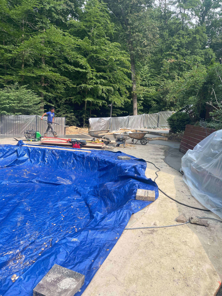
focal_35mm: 26
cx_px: 111
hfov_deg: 53.1
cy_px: 148
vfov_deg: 67.3
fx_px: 222
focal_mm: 4.2
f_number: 1.6
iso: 32
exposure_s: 1/947
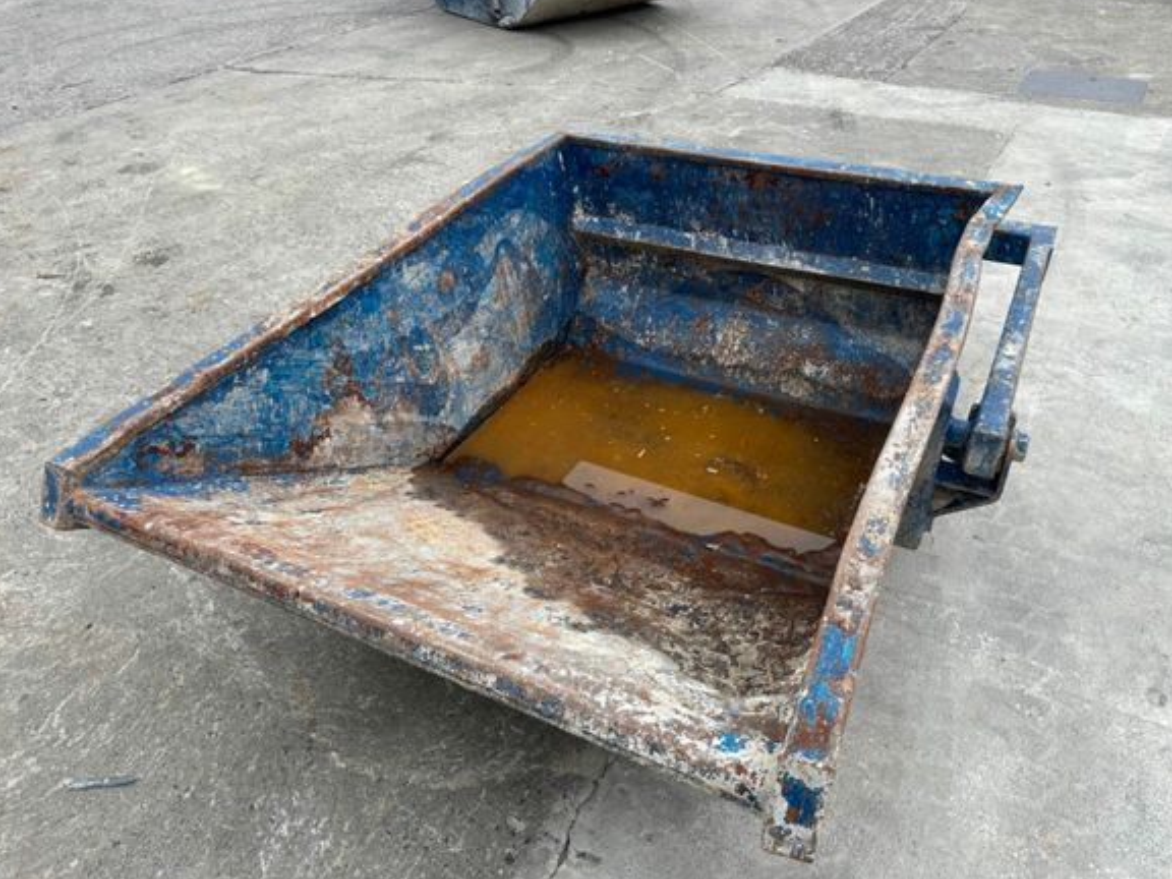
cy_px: 444
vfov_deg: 54.9
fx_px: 846
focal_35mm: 25
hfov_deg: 69.4
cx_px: 600
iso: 80
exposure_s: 1/409
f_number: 1.78
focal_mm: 6.86
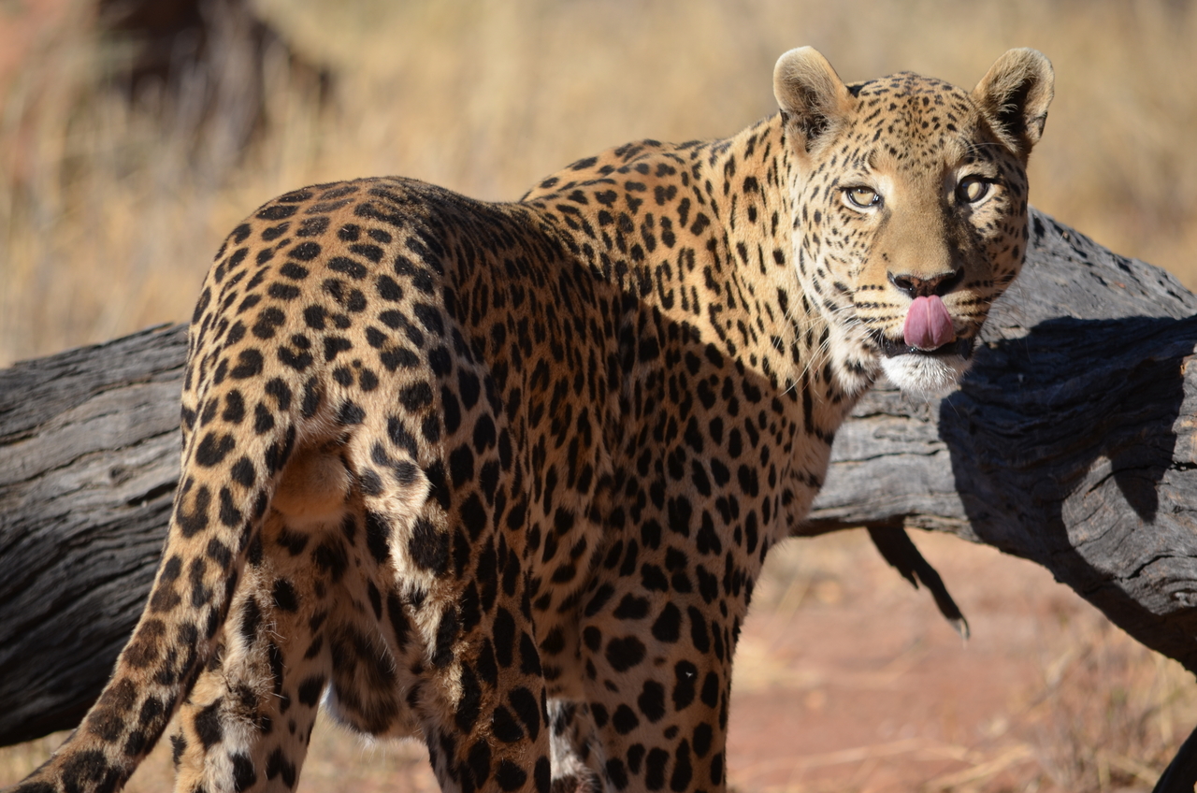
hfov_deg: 4.6
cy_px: 396
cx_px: 598
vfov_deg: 3.0
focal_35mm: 450
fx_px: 14933
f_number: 6.3
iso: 200
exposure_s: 1/640
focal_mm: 300
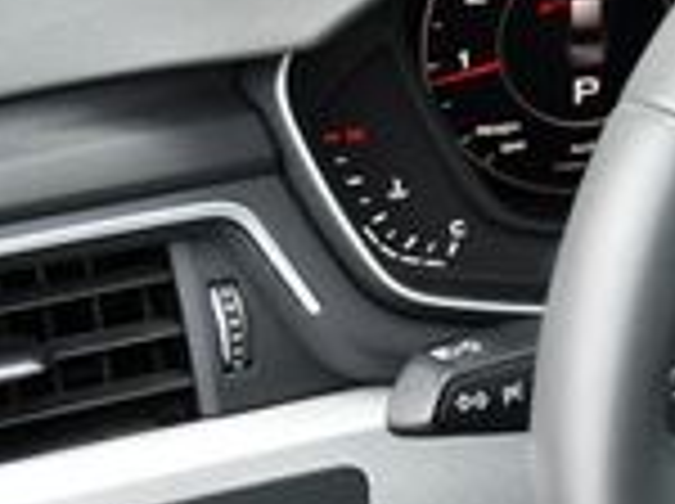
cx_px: 1400
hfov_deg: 10.0
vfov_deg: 8.1
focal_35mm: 181
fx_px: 3524
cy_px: 531
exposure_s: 1/250
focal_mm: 22
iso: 400
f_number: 4.5
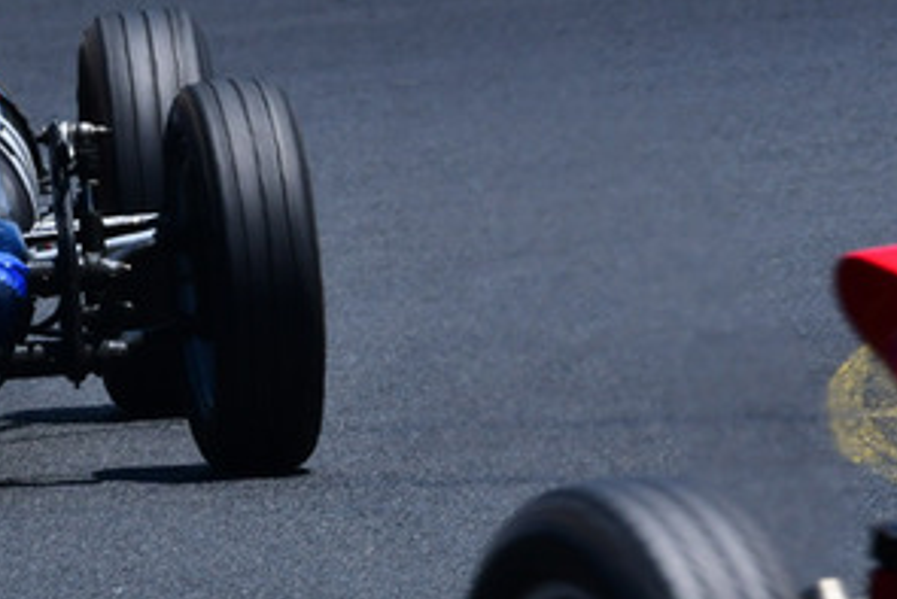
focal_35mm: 1544
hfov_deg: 1.3
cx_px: -91
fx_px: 38488
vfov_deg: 0.9
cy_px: -46
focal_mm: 380
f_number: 11
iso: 320
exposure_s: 1/640
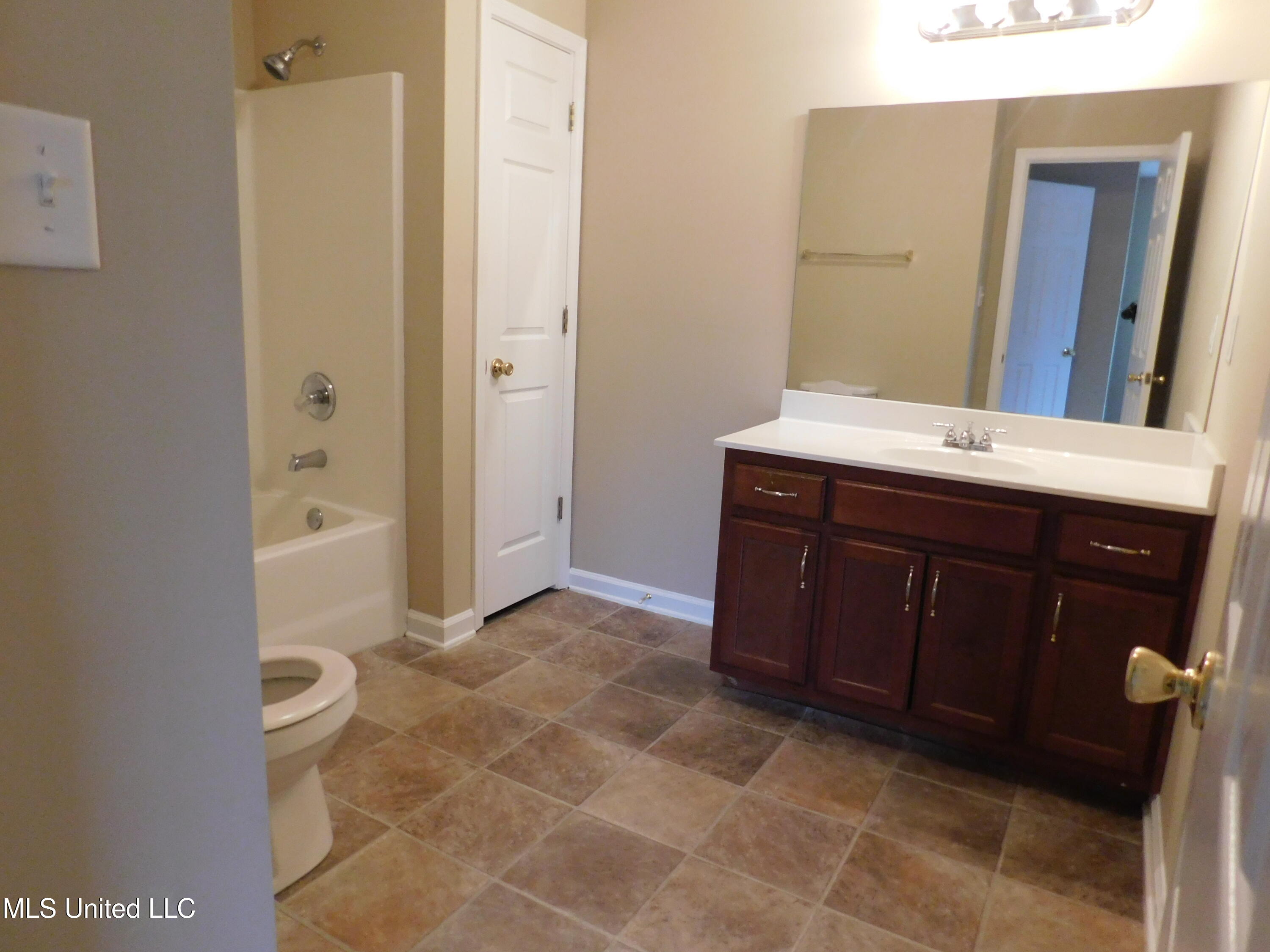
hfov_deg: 73.9
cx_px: 635
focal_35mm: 23
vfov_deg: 58.9
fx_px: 844
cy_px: 476
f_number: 3
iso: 400
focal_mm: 4
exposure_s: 1/30
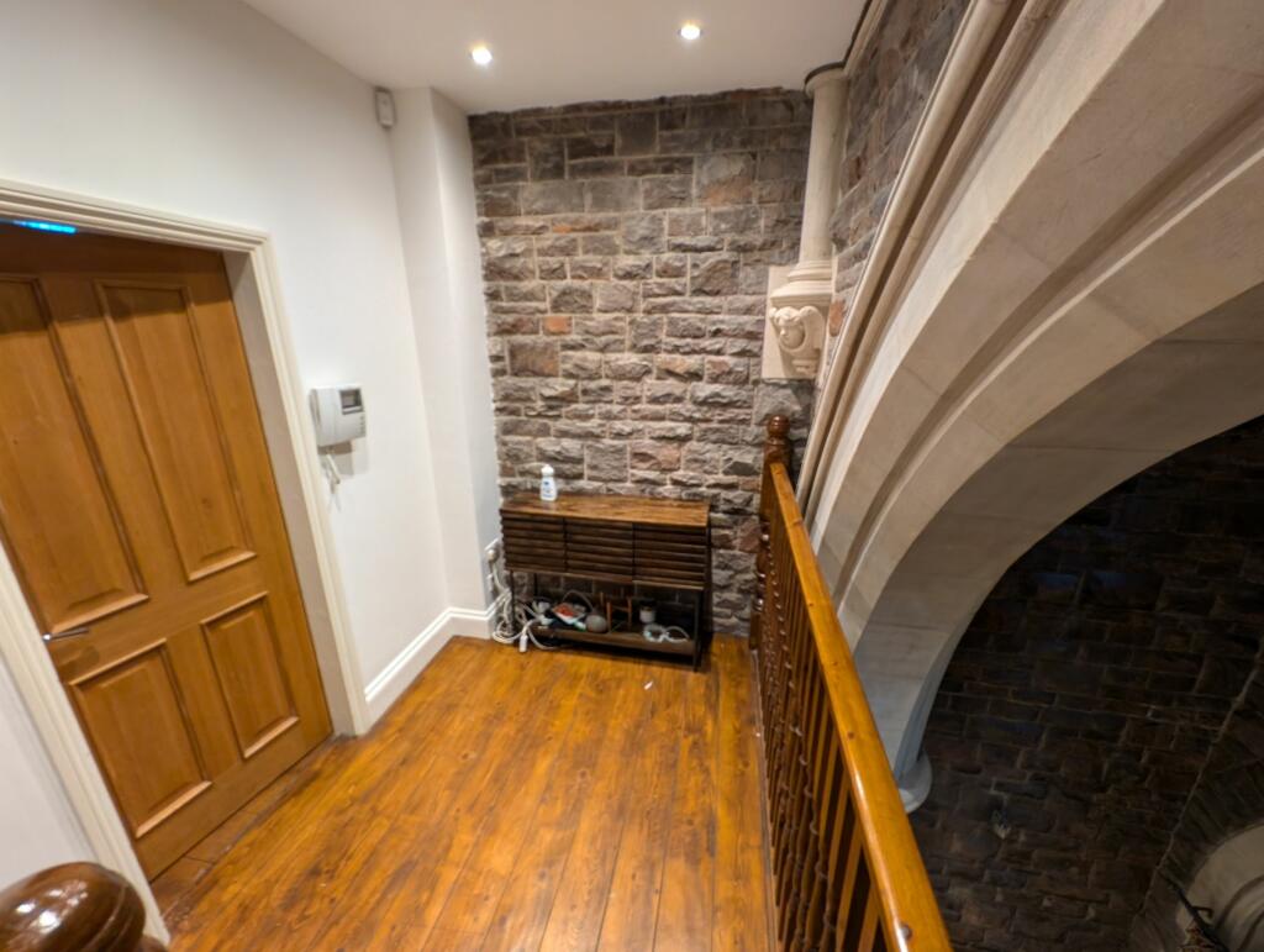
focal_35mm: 12
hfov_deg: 110.5
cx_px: 632
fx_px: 439
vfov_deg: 94.6
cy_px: 476
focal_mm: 2.23
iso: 220
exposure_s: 1/25
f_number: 1.95
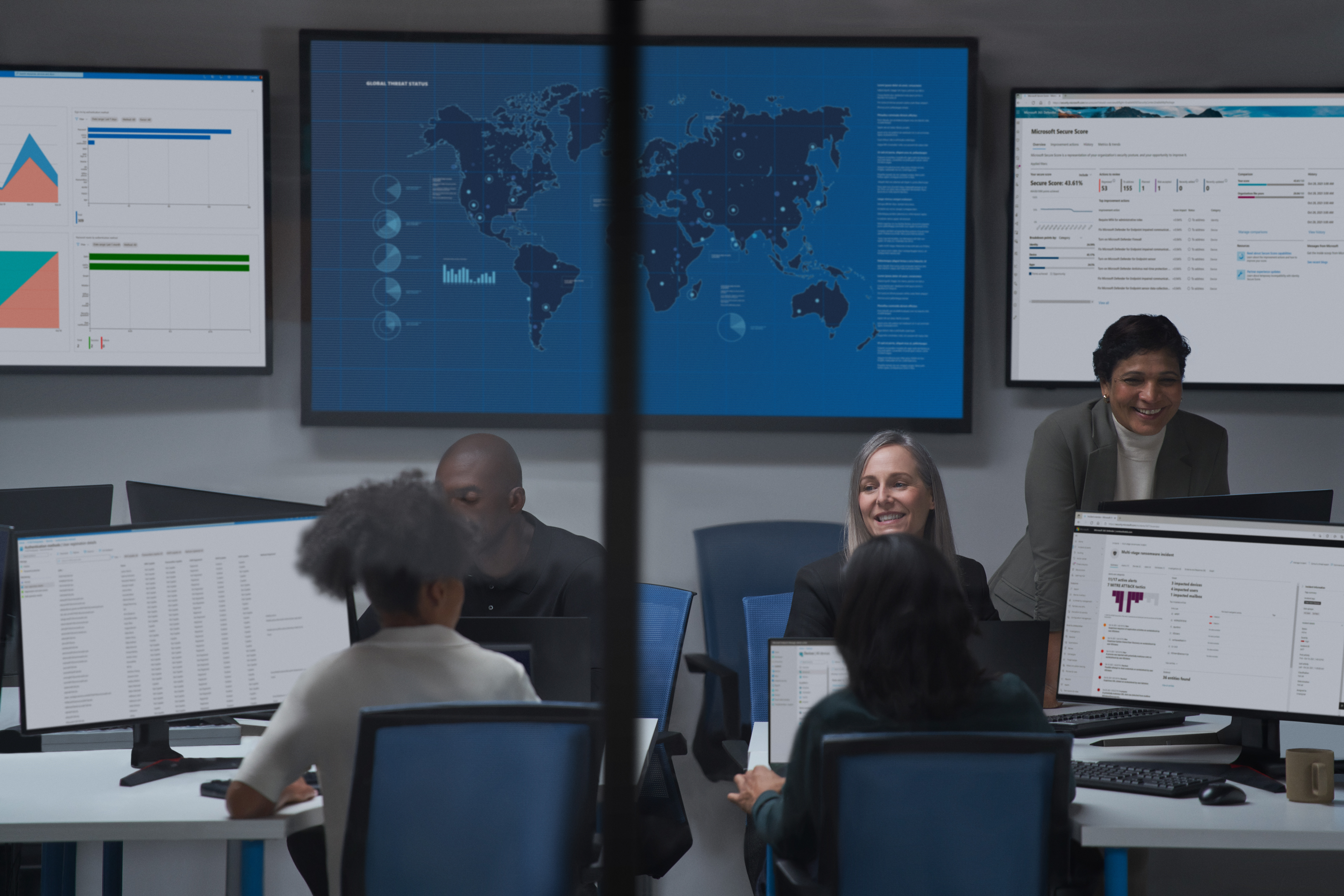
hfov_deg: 10.3
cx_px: 672
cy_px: 448
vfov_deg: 6.9
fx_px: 7466
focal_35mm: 200
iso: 320
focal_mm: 200
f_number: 2.8
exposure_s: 1/160
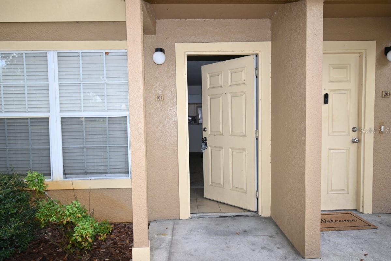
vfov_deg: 56.1
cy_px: 130
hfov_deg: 77.3
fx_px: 244
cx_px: 196
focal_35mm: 22
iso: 200
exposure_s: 1/100
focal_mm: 15
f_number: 5
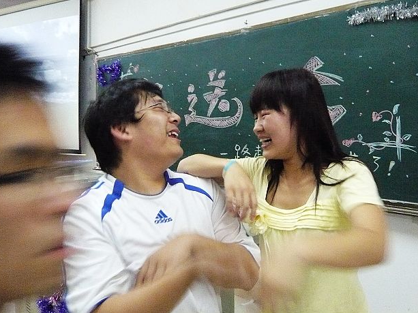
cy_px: 135
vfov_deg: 44.0
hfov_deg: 56.7
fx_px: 386
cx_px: 230
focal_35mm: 32
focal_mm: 4.6
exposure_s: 1/30
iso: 800
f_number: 2.8
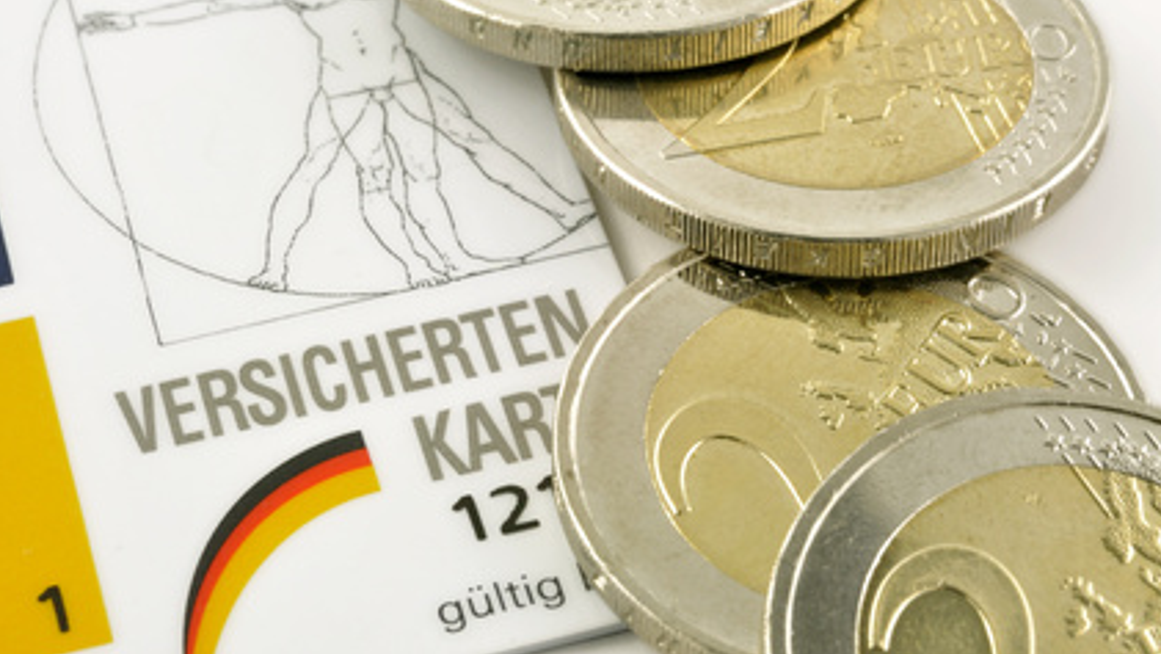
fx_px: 2925
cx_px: 580
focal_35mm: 95
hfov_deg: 22.4
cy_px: 295
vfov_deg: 12.7
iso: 200
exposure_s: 1/5
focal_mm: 60
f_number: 25
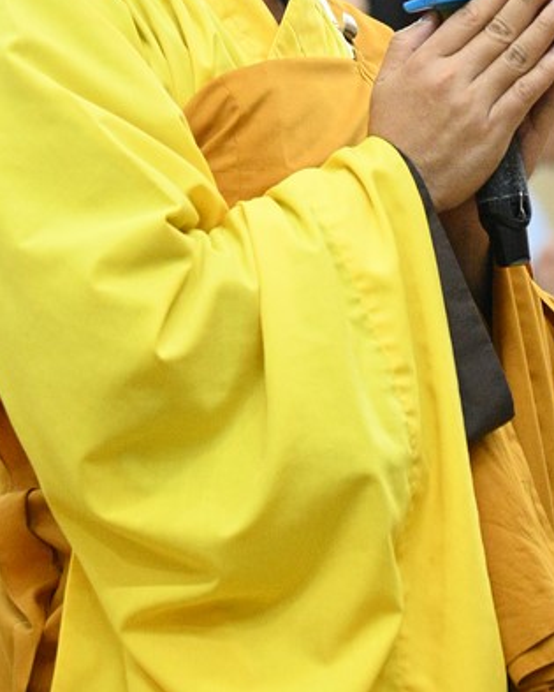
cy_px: 17
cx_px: 416
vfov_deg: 6.9
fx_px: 5712
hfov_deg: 5.5
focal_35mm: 279
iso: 16000
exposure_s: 1/200
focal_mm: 120
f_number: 4.5
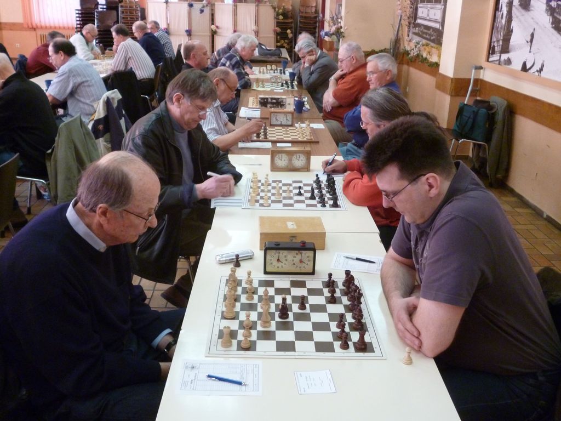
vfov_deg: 39.7
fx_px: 583
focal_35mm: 36
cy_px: 210
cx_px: 280
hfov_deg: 51.4
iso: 400
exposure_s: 1/30
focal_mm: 6.4
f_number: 3.5
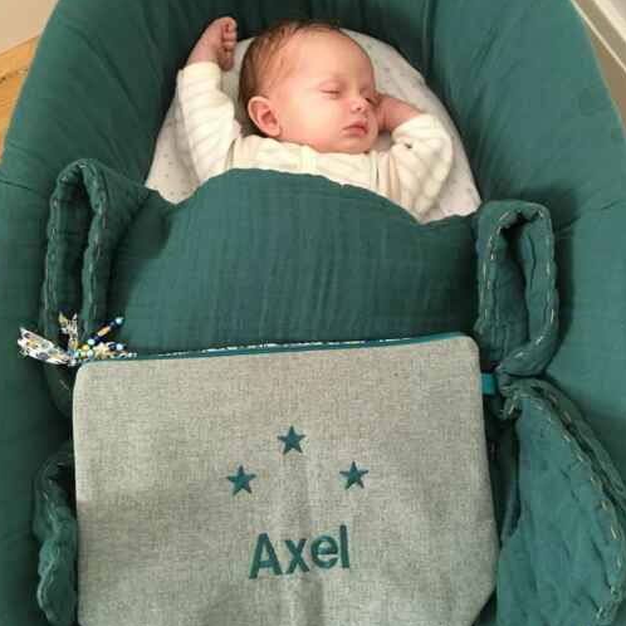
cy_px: 304
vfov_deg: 47.2
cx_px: 308
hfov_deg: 47.2
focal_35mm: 35
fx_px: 716
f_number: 2.2
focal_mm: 4.15
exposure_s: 1/33
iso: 160
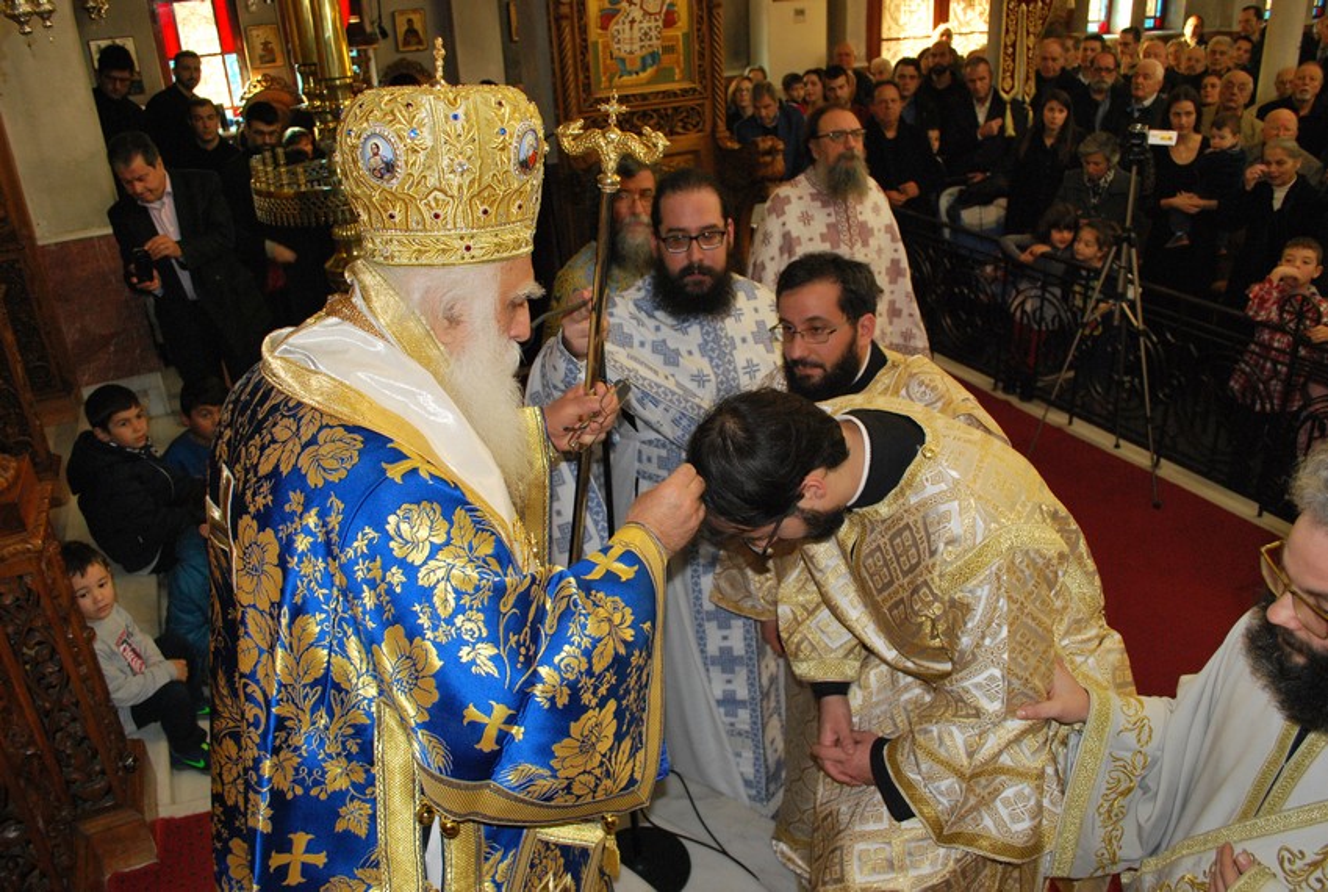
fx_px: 998
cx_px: 664
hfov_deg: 67.3
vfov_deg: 48.1
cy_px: 446
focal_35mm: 27
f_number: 5
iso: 800
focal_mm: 18
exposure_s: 1/60
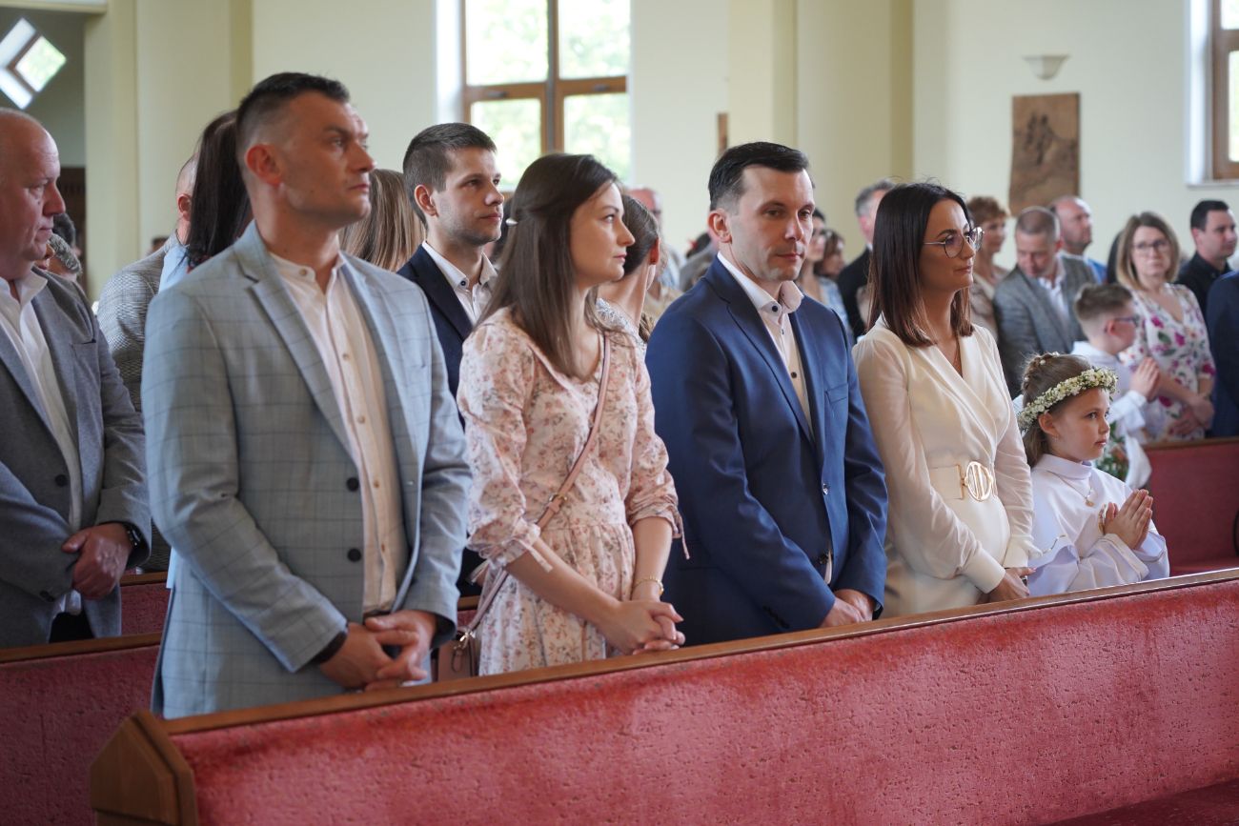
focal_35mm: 85
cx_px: 620
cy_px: 413
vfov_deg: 16.1
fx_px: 2926
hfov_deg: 23.9
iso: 2000
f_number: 4
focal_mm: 85
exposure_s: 1/160
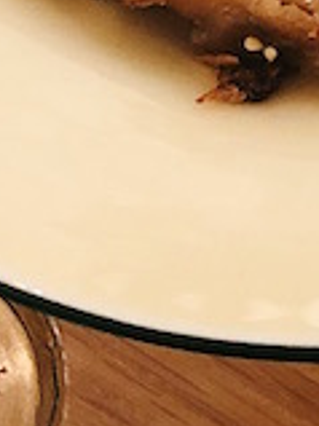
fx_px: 2313
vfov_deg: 9.2
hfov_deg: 7.7
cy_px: -655
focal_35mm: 188
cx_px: 515
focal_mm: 3.99
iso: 64
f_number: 1.8
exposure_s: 1/15
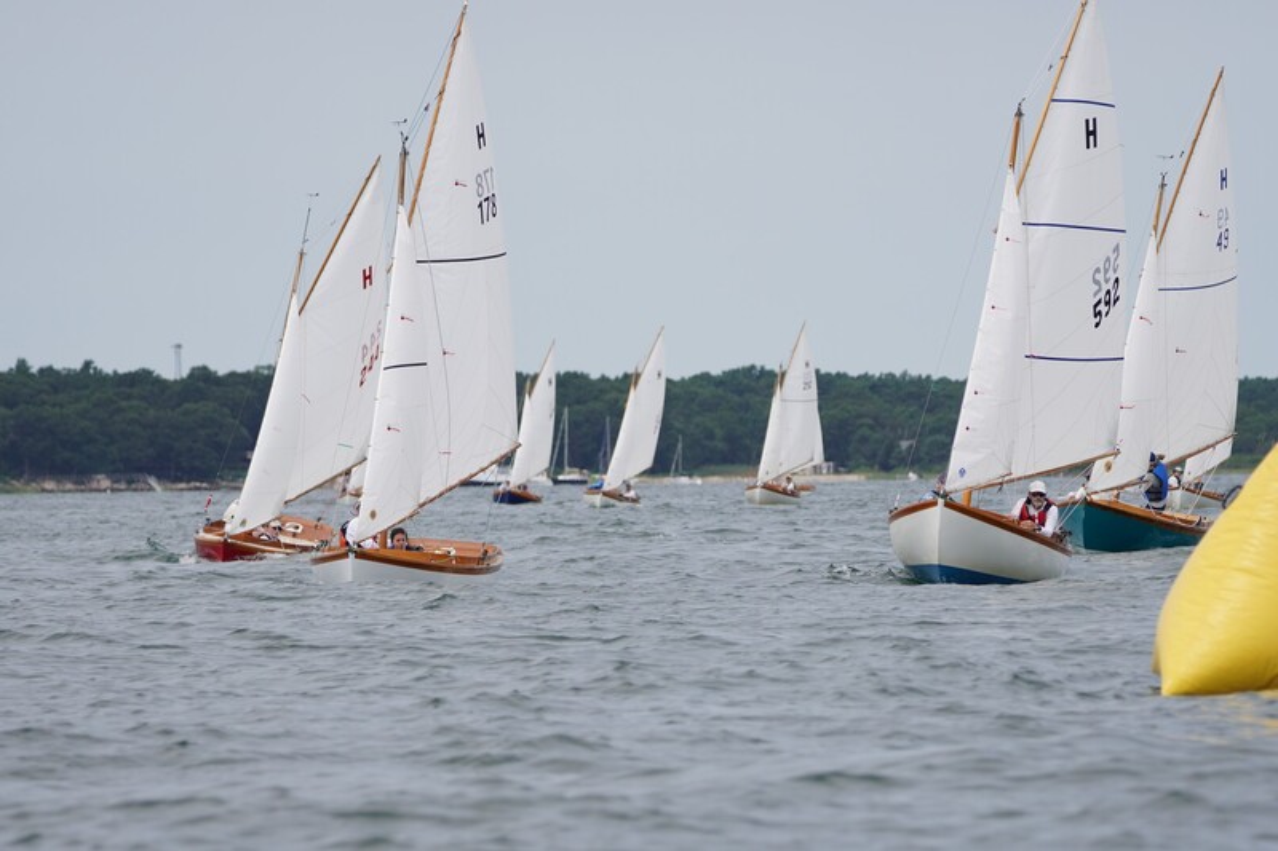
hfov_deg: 6.4
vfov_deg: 4.3
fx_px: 11446
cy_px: 426
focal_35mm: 322
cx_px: 639
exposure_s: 1/1250
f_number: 5.6
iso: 200
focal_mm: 215
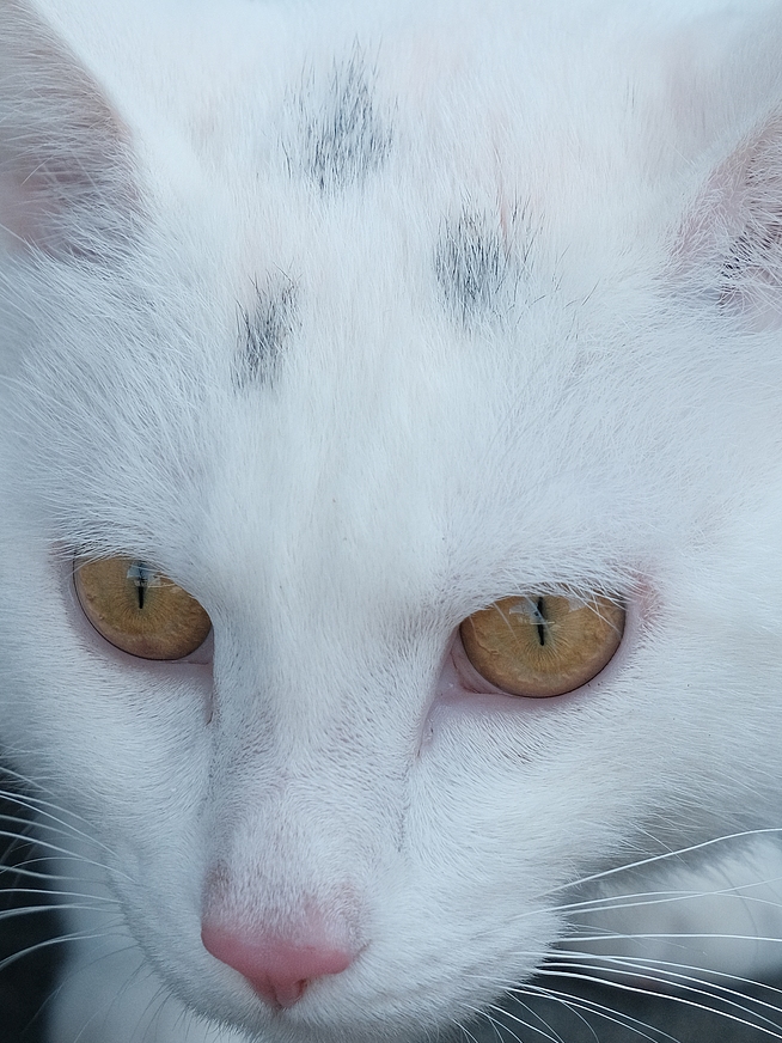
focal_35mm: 144
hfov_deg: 10.3
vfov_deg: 13.7
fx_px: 4337
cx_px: 392
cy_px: 536
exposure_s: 1/640
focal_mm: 45
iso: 1000
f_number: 5.6
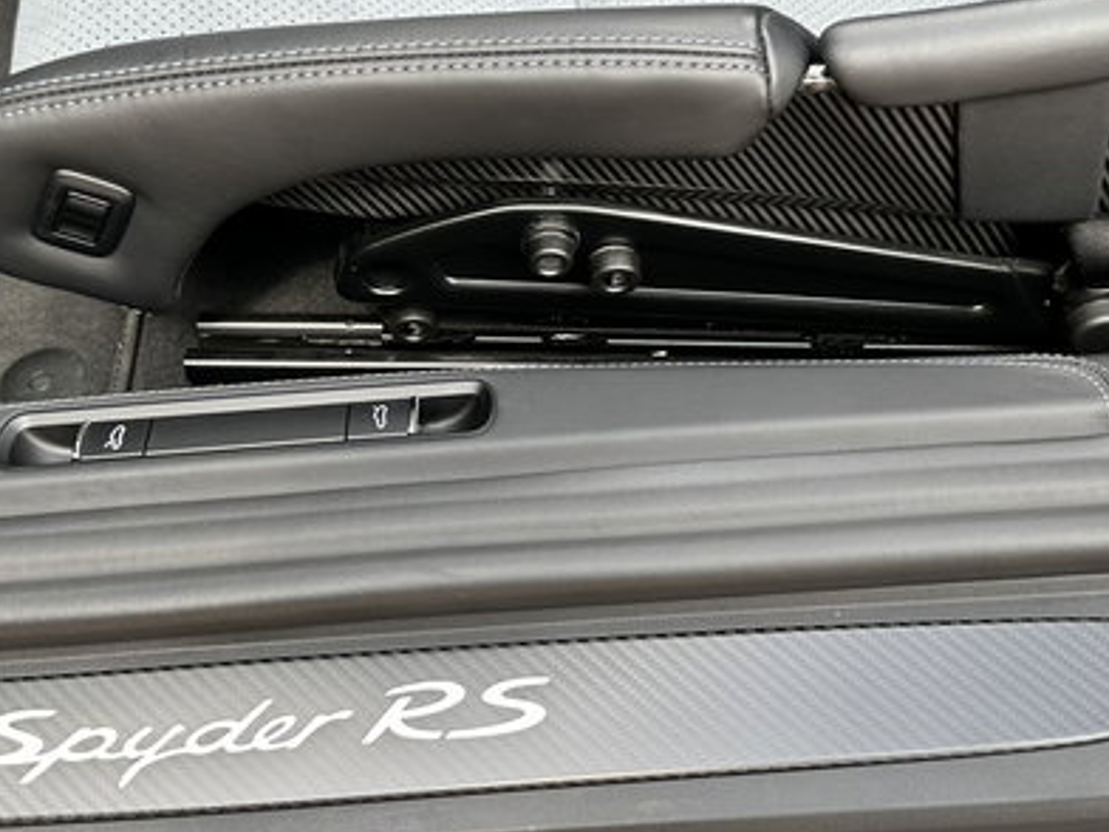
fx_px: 1506
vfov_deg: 30.8
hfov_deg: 40.4
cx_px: 588
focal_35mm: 47
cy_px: 323
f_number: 1.78
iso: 80
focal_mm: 6.86
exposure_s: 1/444
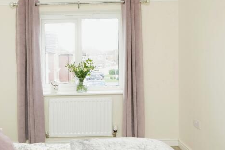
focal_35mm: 35
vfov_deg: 38.2
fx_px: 217
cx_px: 85
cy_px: 67
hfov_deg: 54.3
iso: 320
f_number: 4
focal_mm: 10.5
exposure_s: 1/60
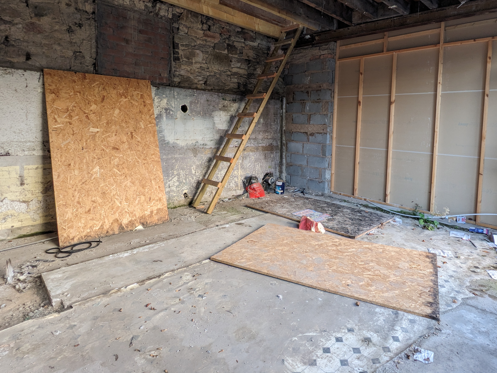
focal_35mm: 20
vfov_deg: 65.1
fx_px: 287
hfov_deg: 80.8
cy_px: 142
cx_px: 299
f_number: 2.2
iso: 209
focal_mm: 2.22
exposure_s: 1/90.1
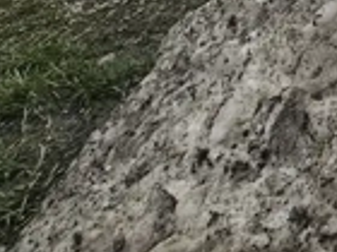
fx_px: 905
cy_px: -374
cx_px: 799
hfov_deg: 14.4
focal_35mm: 93
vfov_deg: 12.2
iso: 50
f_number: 2.2
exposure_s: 1/121
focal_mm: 2.2
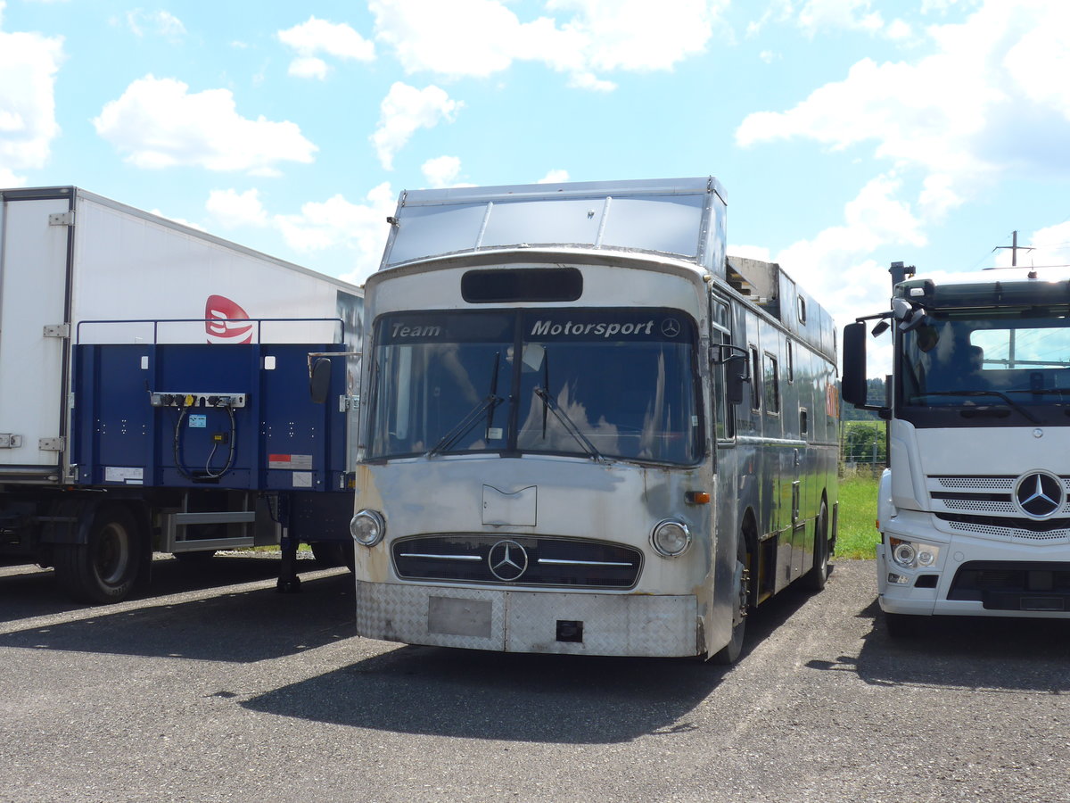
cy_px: 402
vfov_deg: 31.5
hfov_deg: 41.2
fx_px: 1422
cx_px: 535
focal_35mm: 46
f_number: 3
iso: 80
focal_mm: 9.5
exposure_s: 1/1000
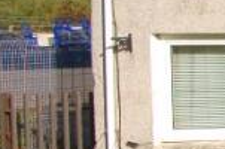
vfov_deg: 13.3
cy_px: 34
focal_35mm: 102
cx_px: 736
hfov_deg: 10.4
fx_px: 636
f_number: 10
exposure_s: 1/400
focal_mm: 10
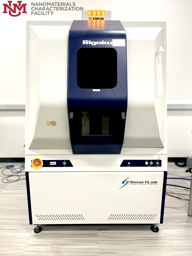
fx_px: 192
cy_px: 128
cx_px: 96
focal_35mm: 26
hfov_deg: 53.1
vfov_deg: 67.3
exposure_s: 1/61
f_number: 1.6
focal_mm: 5.1
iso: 40
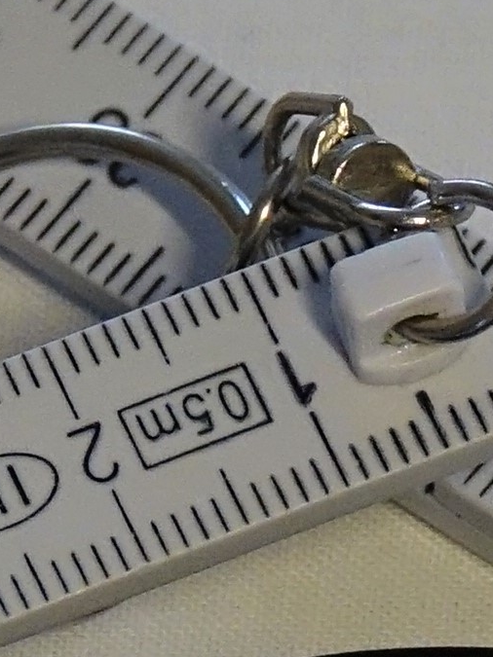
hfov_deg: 1.5
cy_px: 1358
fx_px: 18805
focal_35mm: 990
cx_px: 525
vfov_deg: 2.0
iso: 800
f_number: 4
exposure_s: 1/100
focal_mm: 46.41
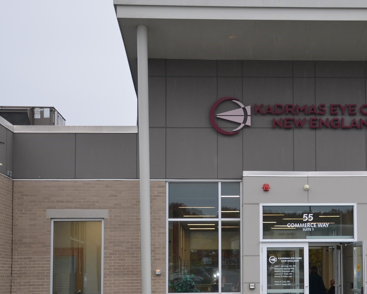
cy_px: 186
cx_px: 283
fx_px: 934
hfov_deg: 22.0
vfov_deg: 17.8
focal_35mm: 86
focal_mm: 32
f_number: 4
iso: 200
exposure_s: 1/125
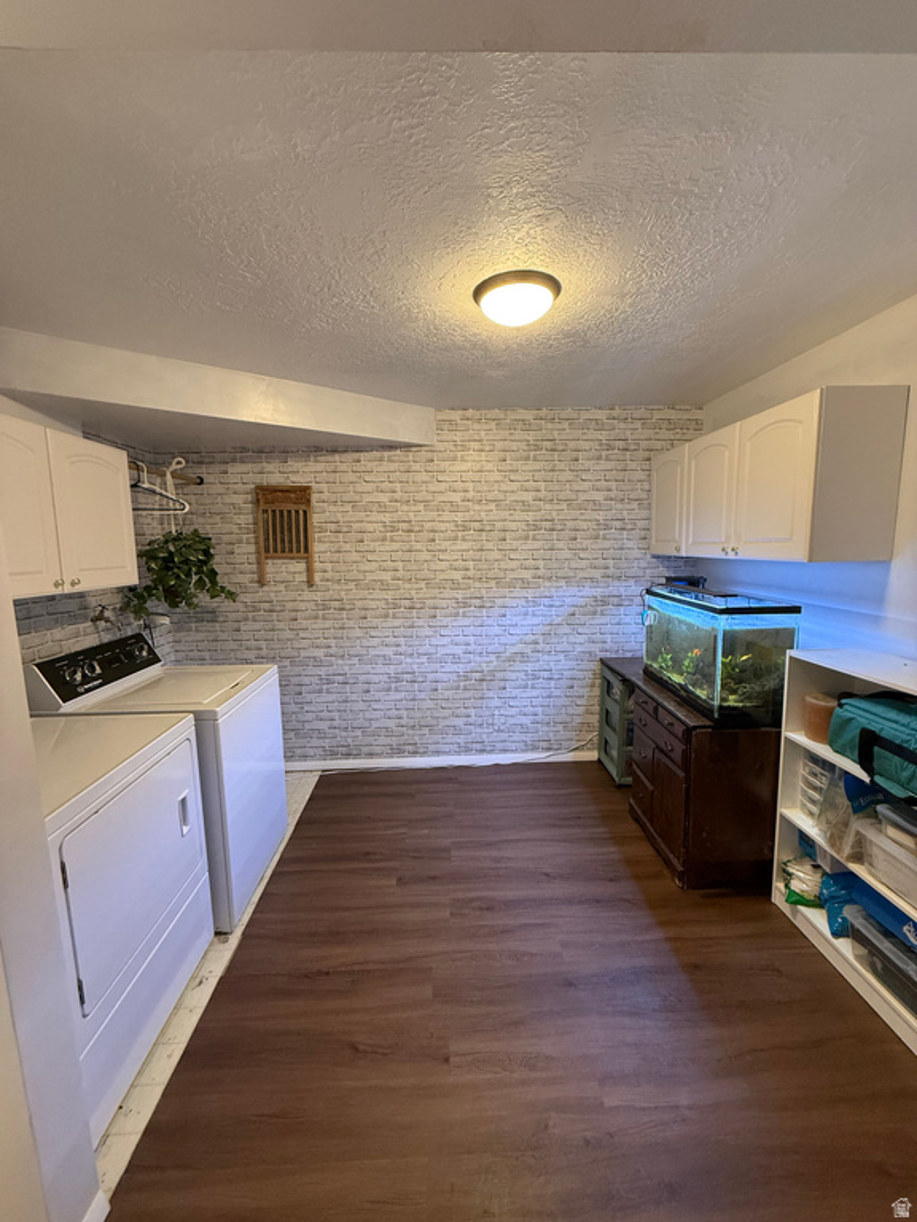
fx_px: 494
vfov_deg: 102.1
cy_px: 611
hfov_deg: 85.7
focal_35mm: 14
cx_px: 458
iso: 320
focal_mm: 2.22
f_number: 2.2
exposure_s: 1/60
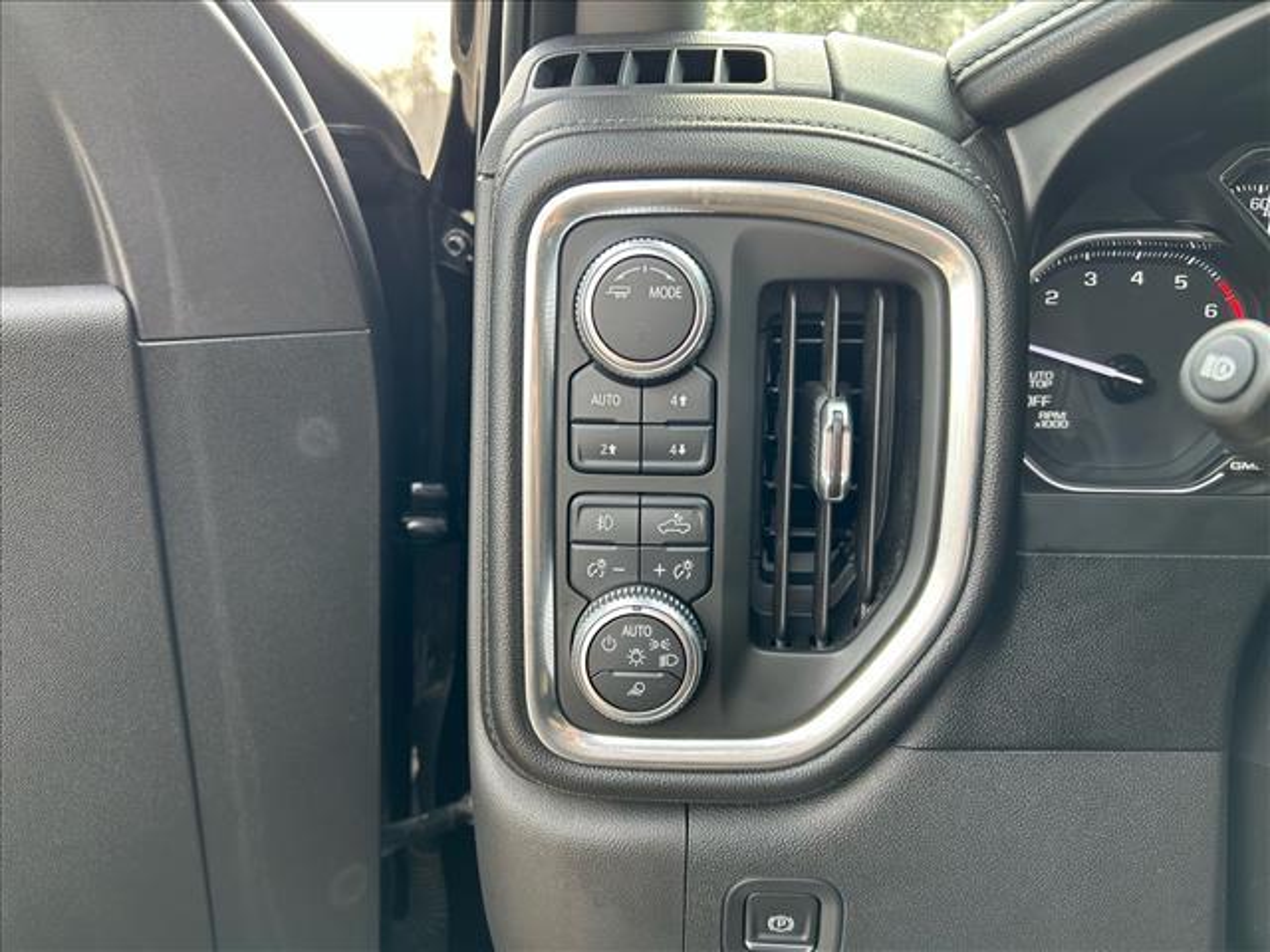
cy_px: 476
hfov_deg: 67.3
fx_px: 954
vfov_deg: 53.1
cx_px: 635
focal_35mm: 26
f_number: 1.5
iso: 50
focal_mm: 5.7
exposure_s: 1/121
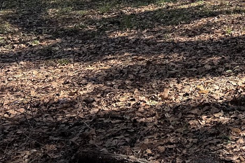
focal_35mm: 85
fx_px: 578
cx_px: 287
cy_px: -97
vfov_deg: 14.7
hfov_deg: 22.2
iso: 80
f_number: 1.78
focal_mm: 6.76
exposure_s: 1/532
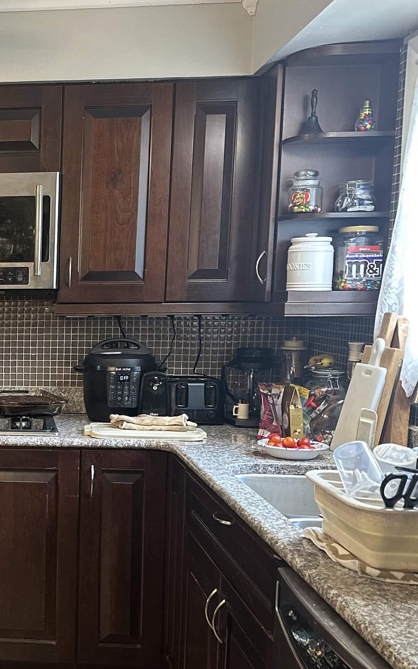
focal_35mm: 46
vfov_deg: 43.2
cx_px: -80
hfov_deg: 25.3
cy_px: 406
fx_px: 838
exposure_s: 1/60
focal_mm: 6.86
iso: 320
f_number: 1.78
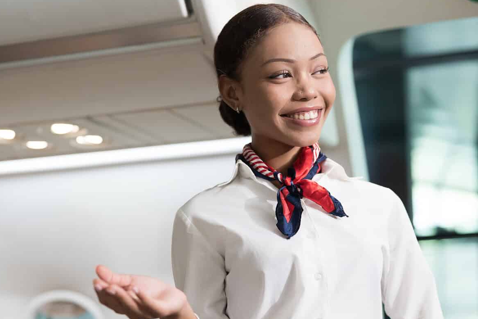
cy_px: 228
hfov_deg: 26.3
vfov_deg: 17.6
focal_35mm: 77
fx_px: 1022
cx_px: 238
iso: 1000
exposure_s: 1/250
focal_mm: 50
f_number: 2
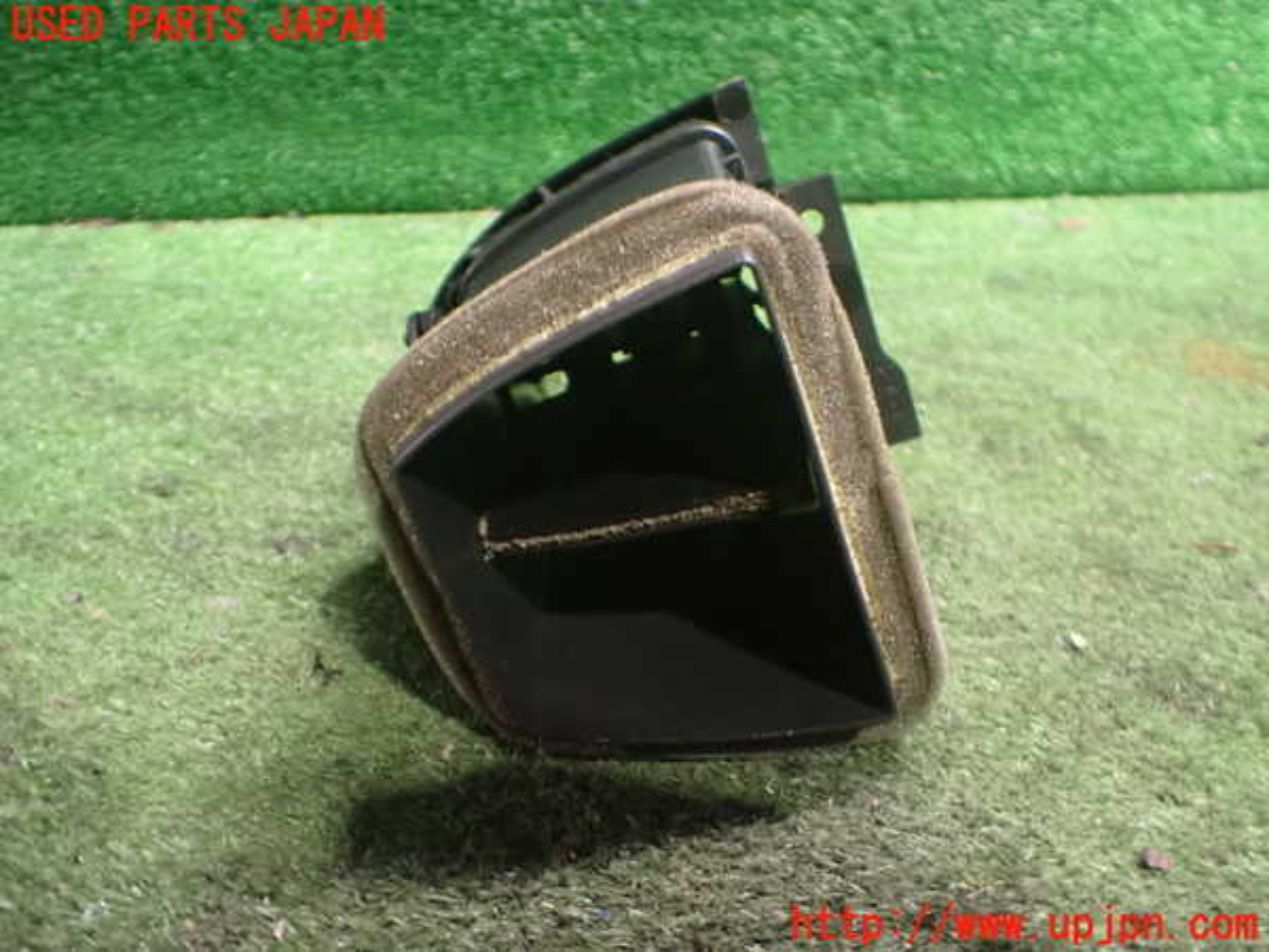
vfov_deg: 46.8
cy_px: 476
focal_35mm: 30
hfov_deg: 60.0
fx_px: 1100
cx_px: 634
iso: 1250
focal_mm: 5.4
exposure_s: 1/30
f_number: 2.3
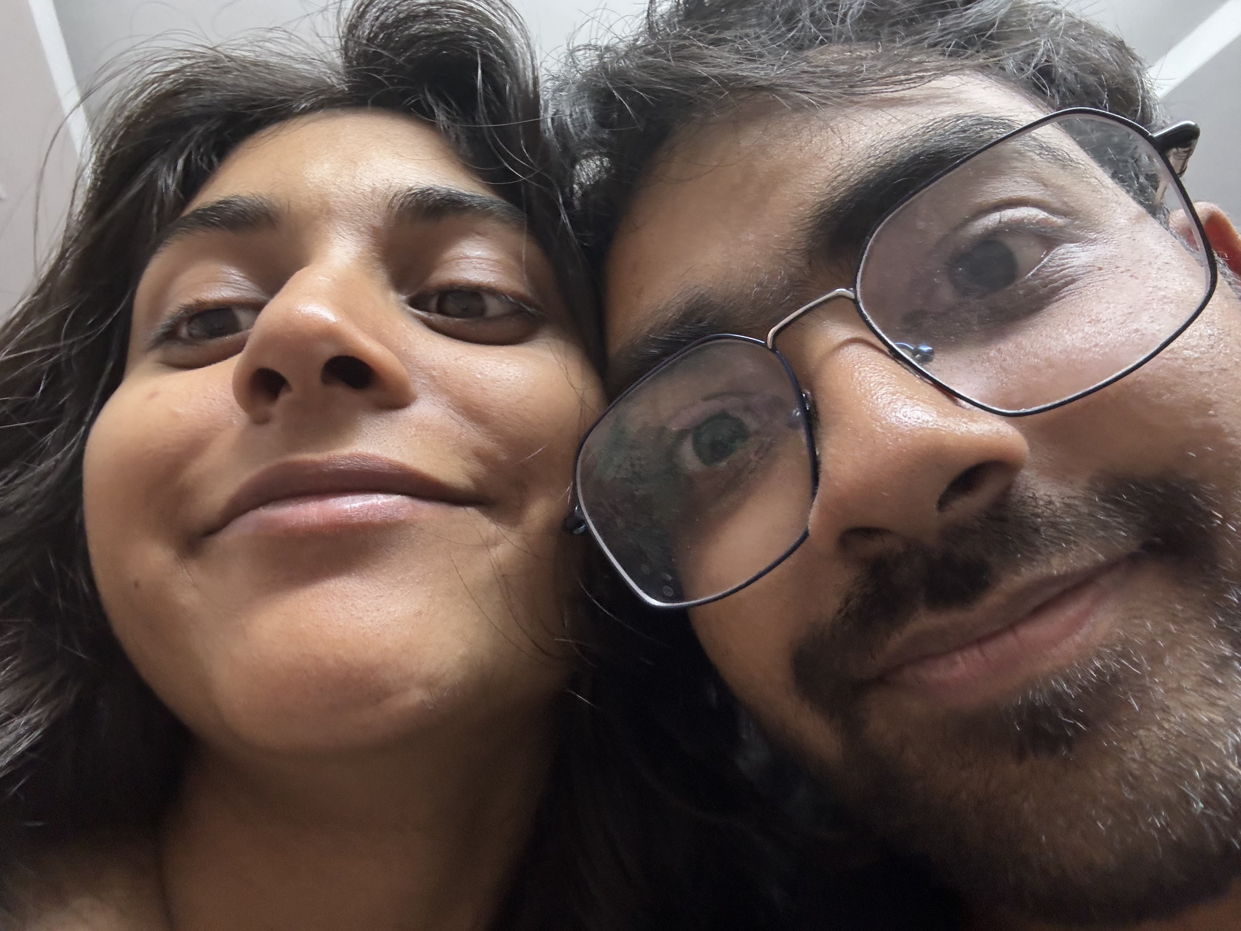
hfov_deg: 73.9
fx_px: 825
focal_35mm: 23
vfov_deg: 58.9
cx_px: 620
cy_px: 466
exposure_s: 1/33
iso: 320
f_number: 1.9
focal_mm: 2.69
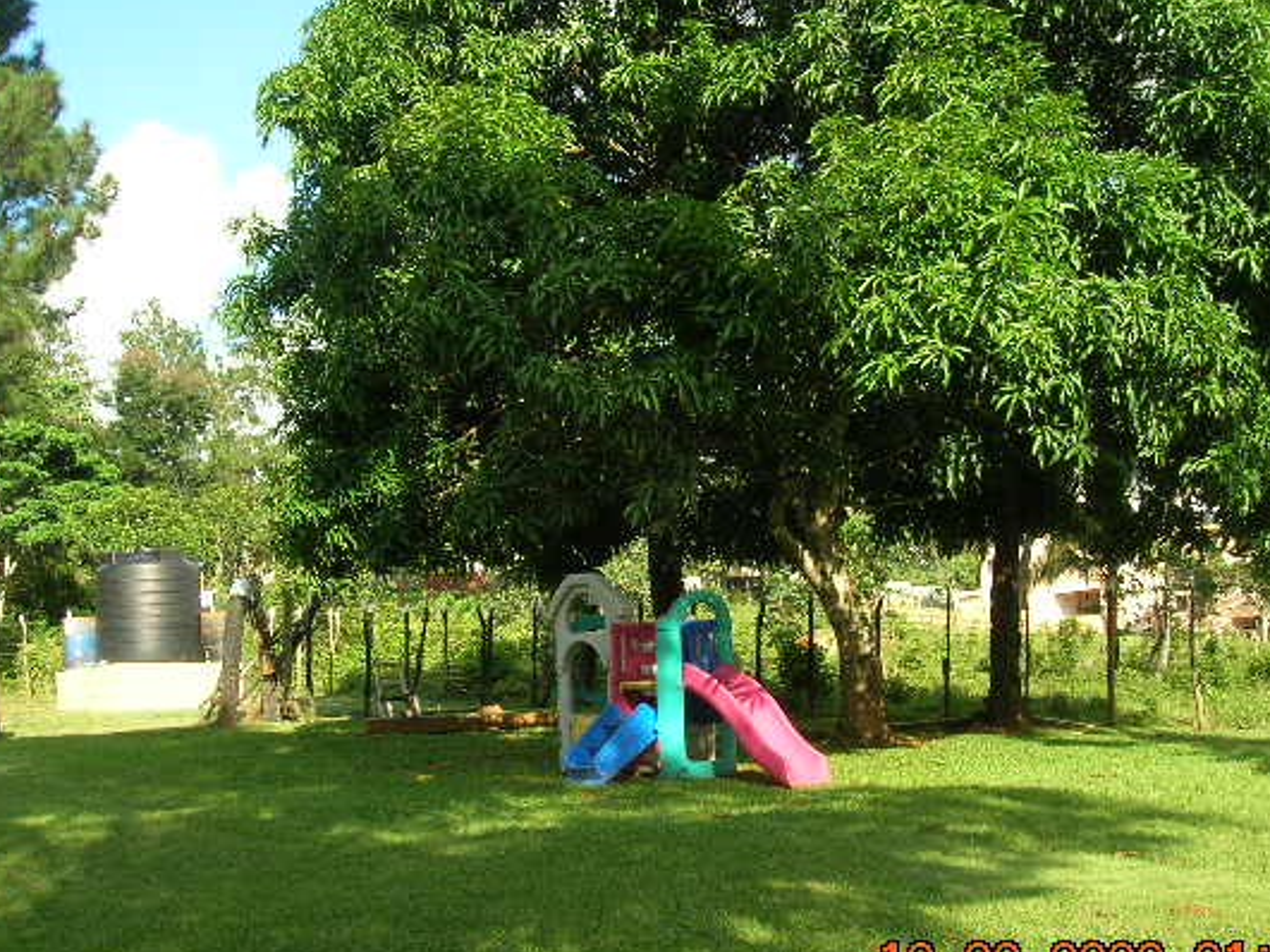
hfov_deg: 45.8
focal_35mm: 41
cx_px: 658
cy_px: 507
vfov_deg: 35.1
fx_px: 1504
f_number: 4.9
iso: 50
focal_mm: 5.7
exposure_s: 1/102
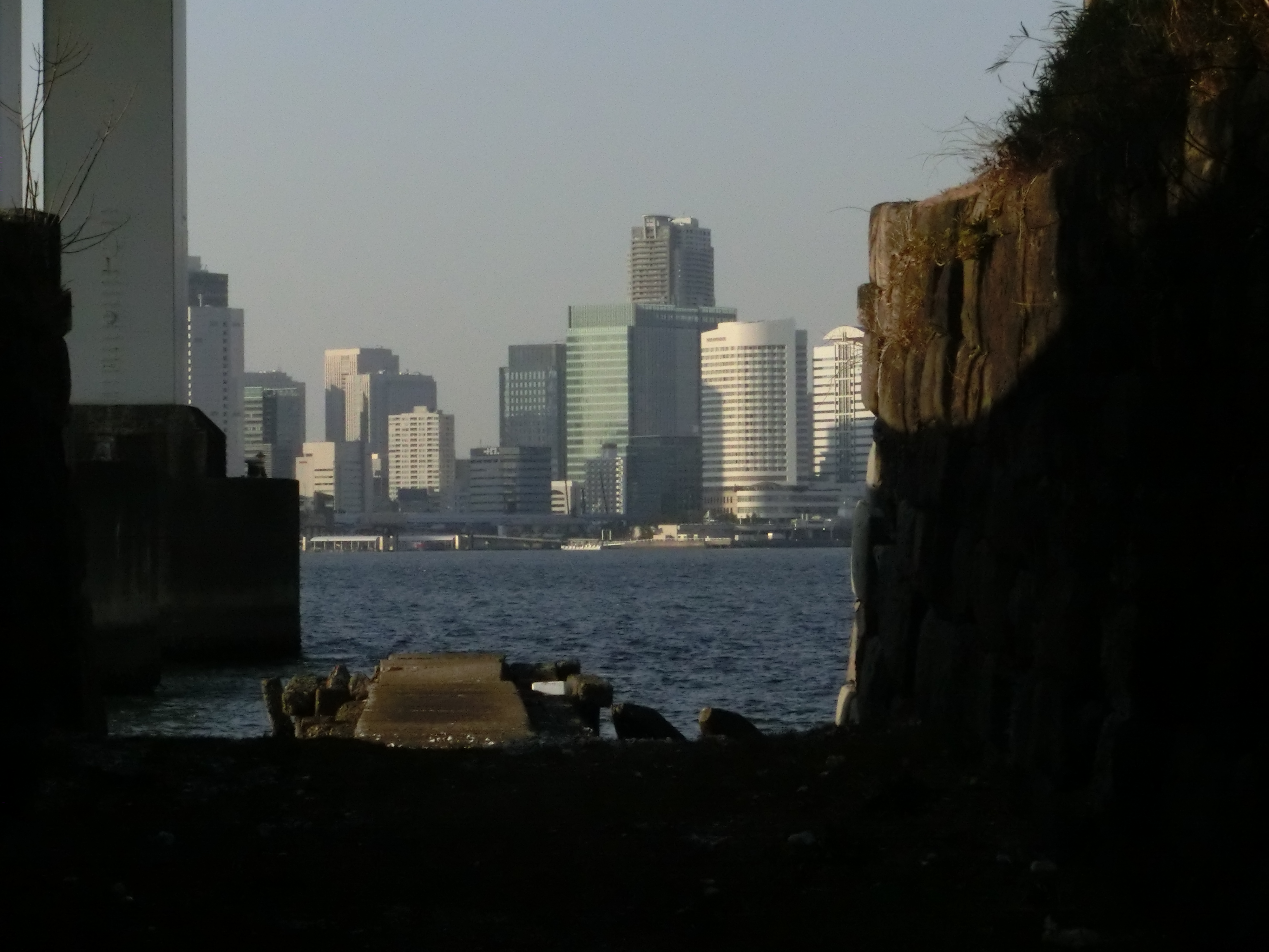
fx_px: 5572
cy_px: 476
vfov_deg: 9.8
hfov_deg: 13.0
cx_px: 634
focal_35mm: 152
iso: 1600
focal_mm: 26.91
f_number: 15
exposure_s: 1/1000
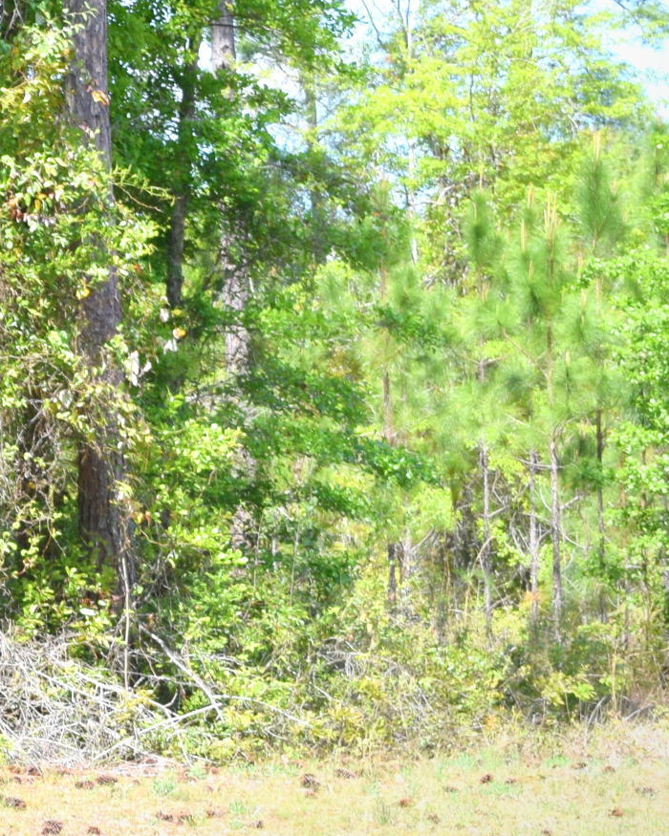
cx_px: -517
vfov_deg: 12.8
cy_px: 149
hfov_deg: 9.8
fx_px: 3703
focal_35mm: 150
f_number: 8
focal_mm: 31
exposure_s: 1/250
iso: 200
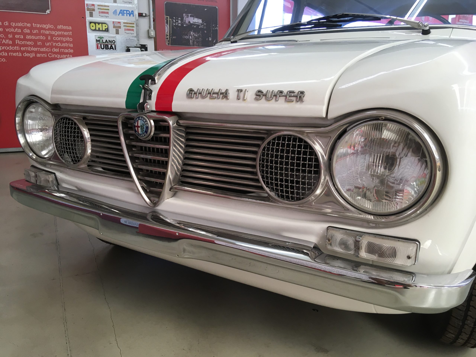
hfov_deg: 61.7
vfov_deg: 48.2
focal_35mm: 29
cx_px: 238
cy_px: 178
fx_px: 399
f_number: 2.2
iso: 32
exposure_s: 1/33
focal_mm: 4.15
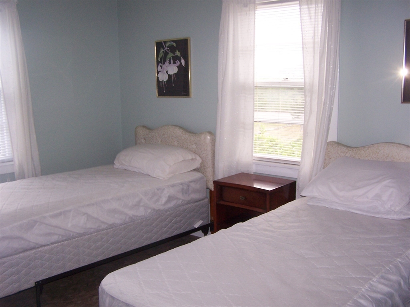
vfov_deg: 37.7
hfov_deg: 49.0
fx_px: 450
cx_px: 205
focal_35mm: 38
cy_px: 154
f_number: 2.8
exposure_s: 1/60
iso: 140
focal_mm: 6.3
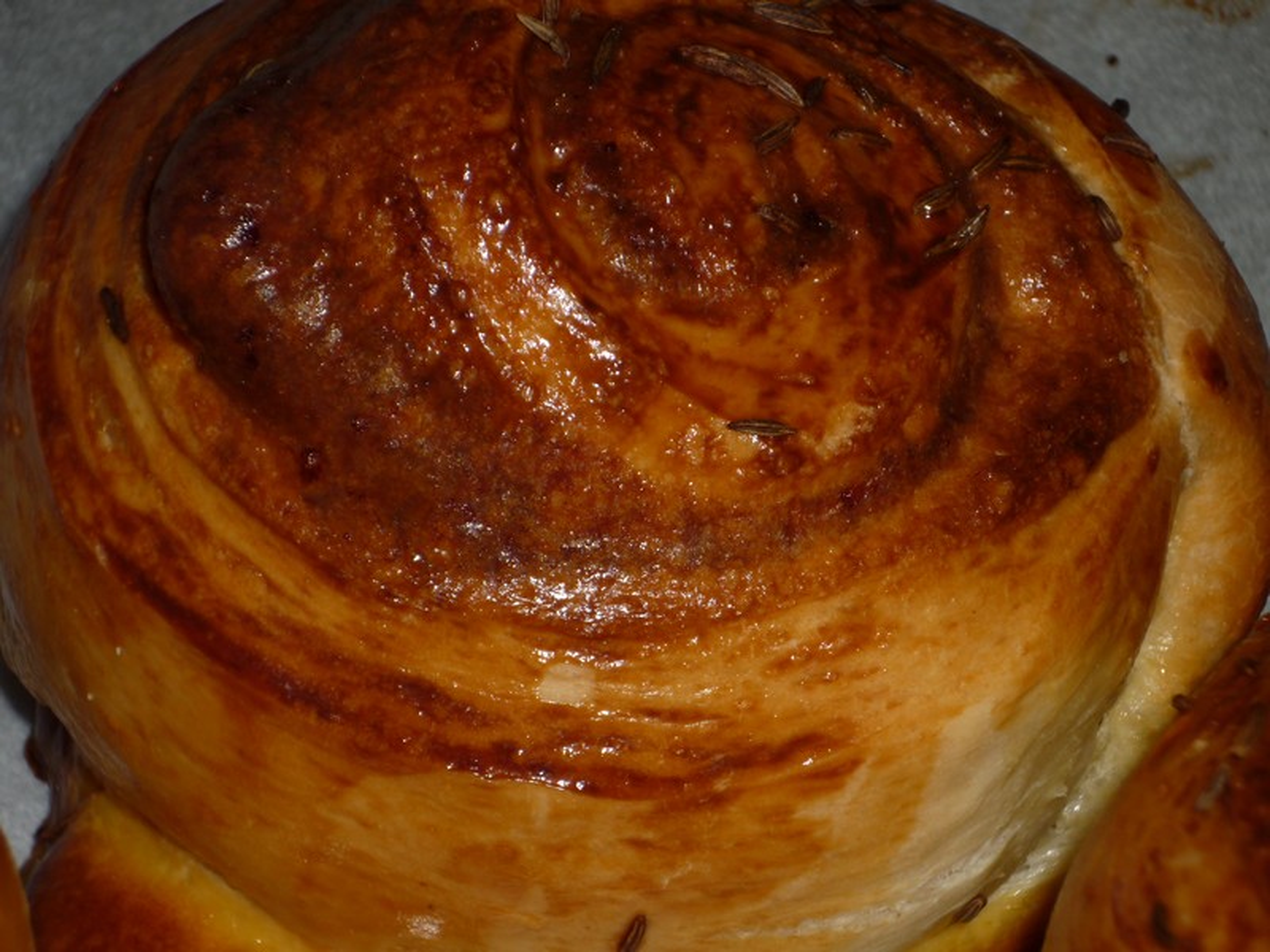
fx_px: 3926
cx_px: 635
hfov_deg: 18.4
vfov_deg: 13.8
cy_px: 476
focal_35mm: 107
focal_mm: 18.6
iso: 100
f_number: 5.8
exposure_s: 1/60
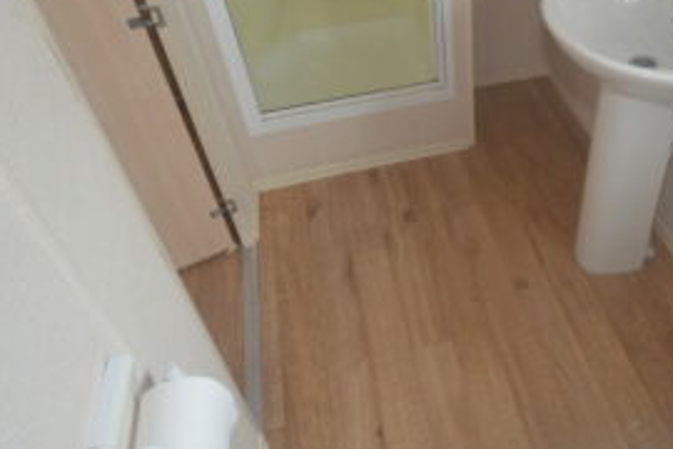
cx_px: 504
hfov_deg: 58.7
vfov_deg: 41.8
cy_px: 92
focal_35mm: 30
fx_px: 561
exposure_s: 1/60
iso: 400
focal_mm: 10
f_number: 4
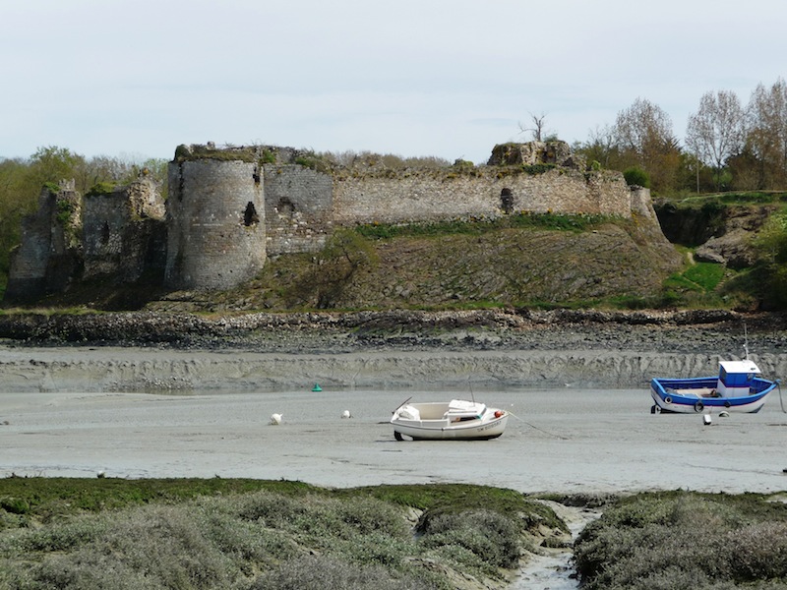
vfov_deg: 12.5
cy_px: 295
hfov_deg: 16.6
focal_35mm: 119
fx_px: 2705
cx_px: 394
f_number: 4.7
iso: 100
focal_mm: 20.3
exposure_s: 1/640
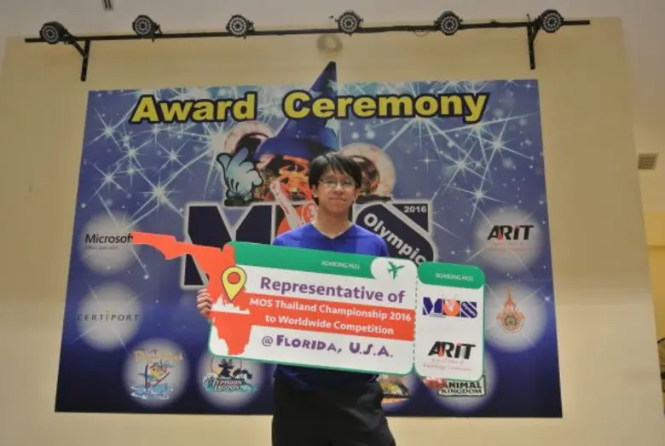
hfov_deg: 51.8
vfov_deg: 36.1
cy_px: 223
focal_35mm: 37
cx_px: 332
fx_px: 685
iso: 900
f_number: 4
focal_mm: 14
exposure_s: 1/30
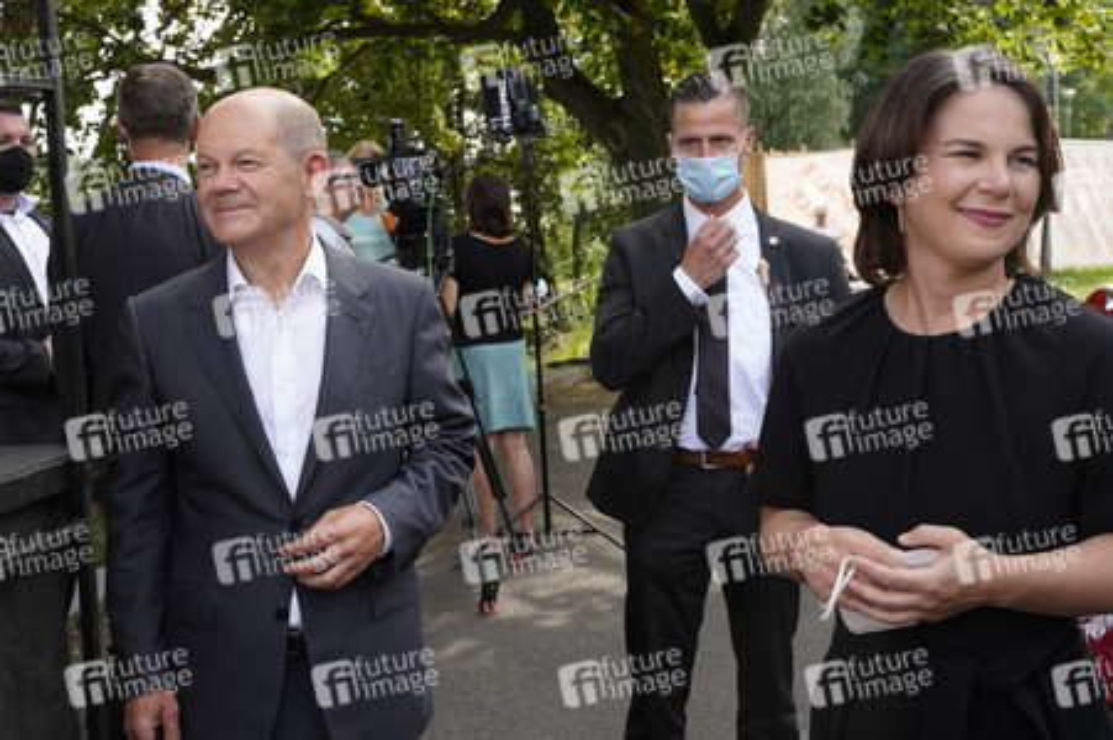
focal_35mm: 46
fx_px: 1421
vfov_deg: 29.2
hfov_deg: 42.8
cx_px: 556
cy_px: 370
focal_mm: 46
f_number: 9
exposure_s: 1/250
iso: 640
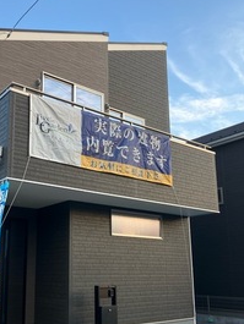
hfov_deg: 37.3
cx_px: 80
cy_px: 202
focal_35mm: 38
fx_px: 357
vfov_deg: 48.5
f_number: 1.8
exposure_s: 1/121
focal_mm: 3.99
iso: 20
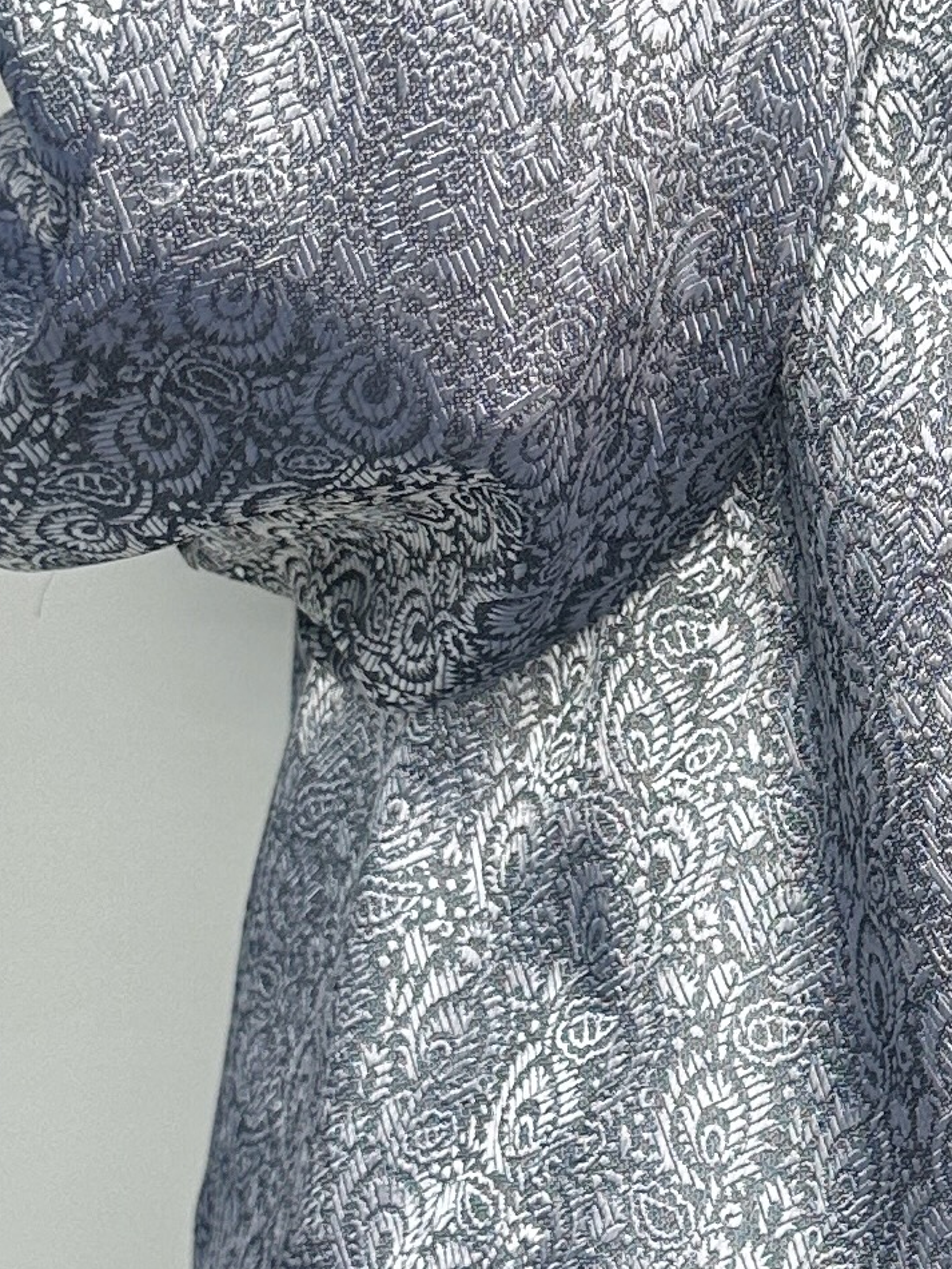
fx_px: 2712
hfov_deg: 19.4
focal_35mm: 74
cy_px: 152
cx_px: 945
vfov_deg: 25.6
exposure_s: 1/317
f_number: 1.78
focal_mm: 6.86
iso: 80
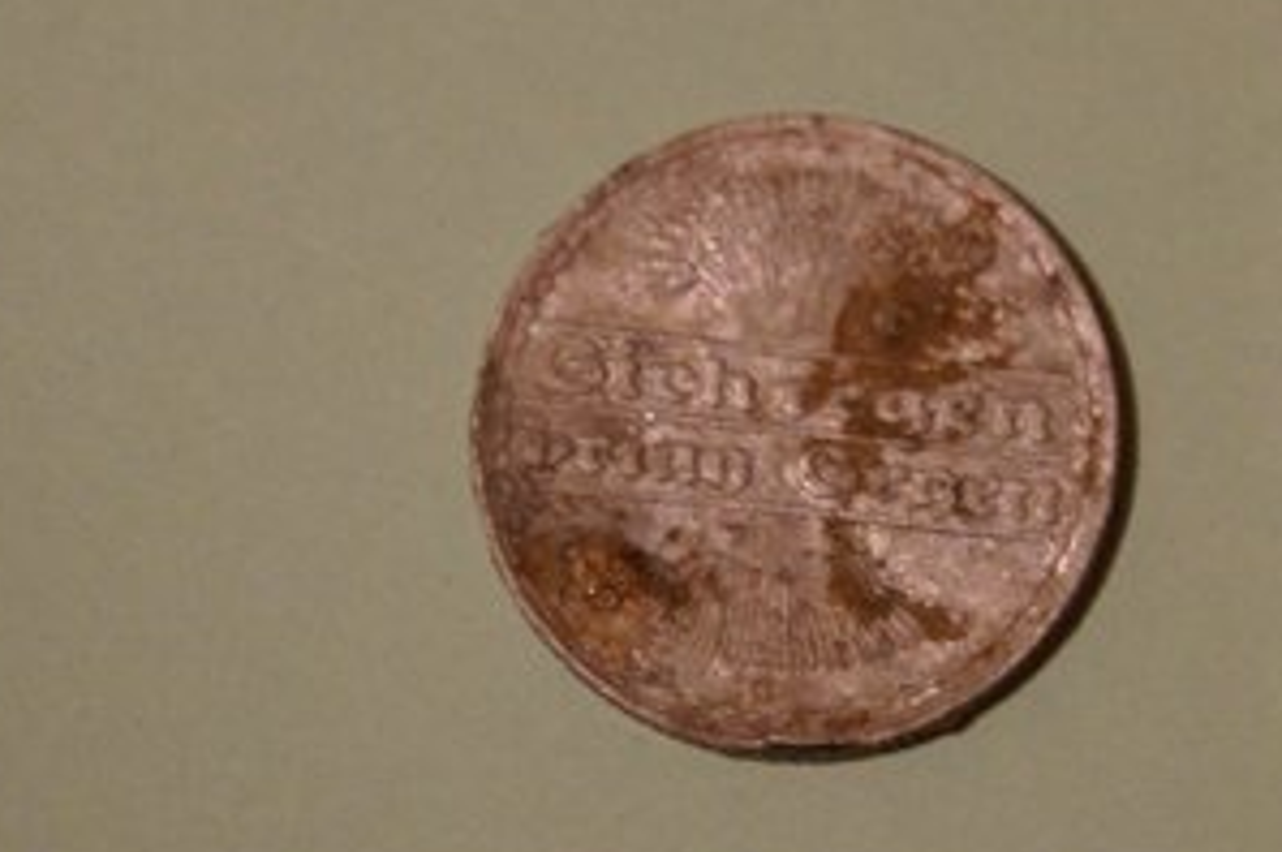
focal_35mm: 630
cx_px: 804
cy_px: 392
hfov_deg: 3.3
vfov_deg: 2.2
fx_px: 22410
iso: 3200
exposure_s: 1/60
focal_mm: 250
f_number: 6.3
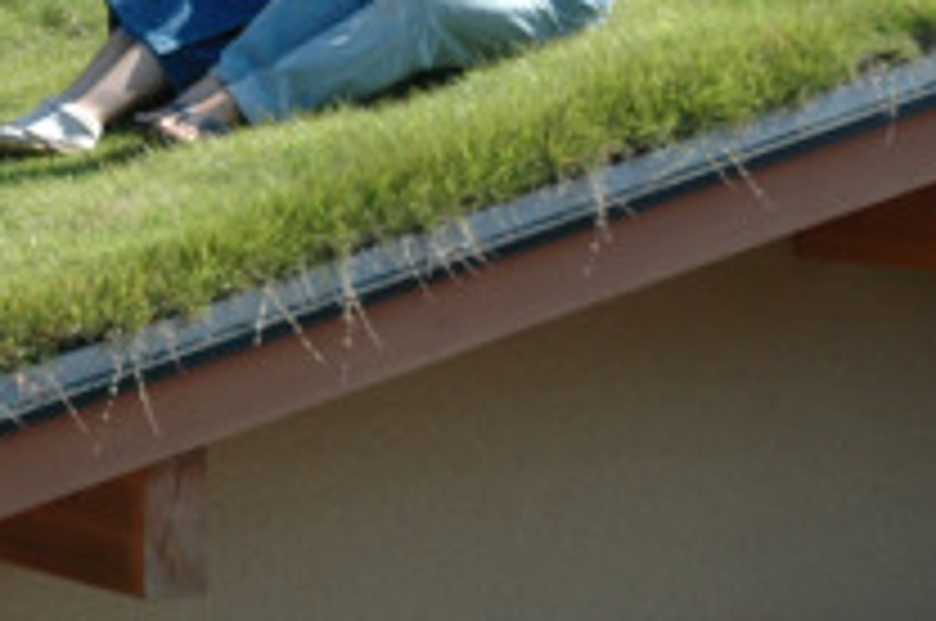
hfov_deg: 11.5
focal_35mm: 178
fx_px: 4621
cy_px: -29
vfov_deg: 7.6
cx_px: 180
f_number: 5.6
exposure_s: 1/500
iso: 200
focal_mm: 38
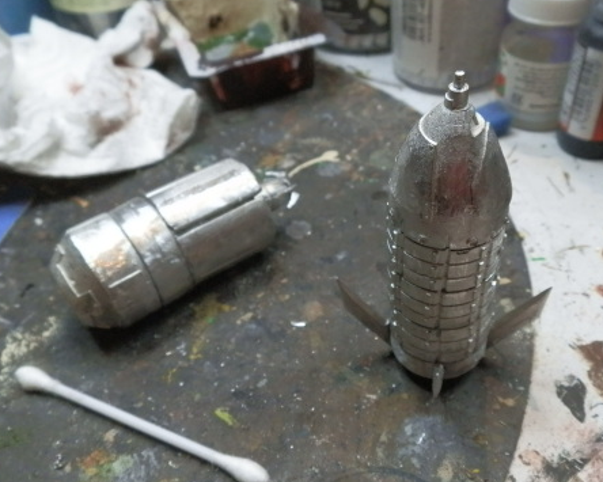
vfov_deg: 44.5
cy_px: 242
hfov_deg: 54.0
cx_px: 344
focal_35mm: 33
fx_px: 589
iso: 400
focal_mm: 5
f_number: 3.1
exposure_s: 1/200
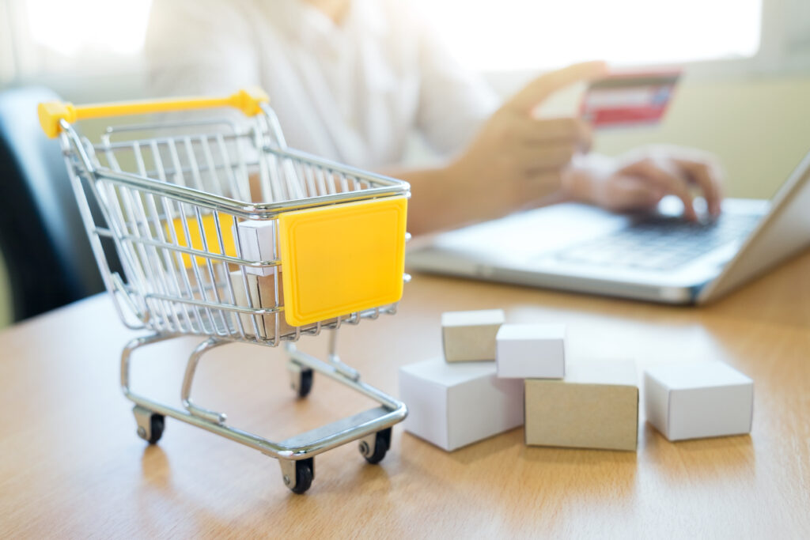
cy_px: 270
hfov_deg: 54.4
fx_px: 788
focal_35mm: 35
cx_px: 405
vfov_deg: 37.9
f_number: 3.6
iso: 320
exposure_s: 1/60
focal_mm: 23.3
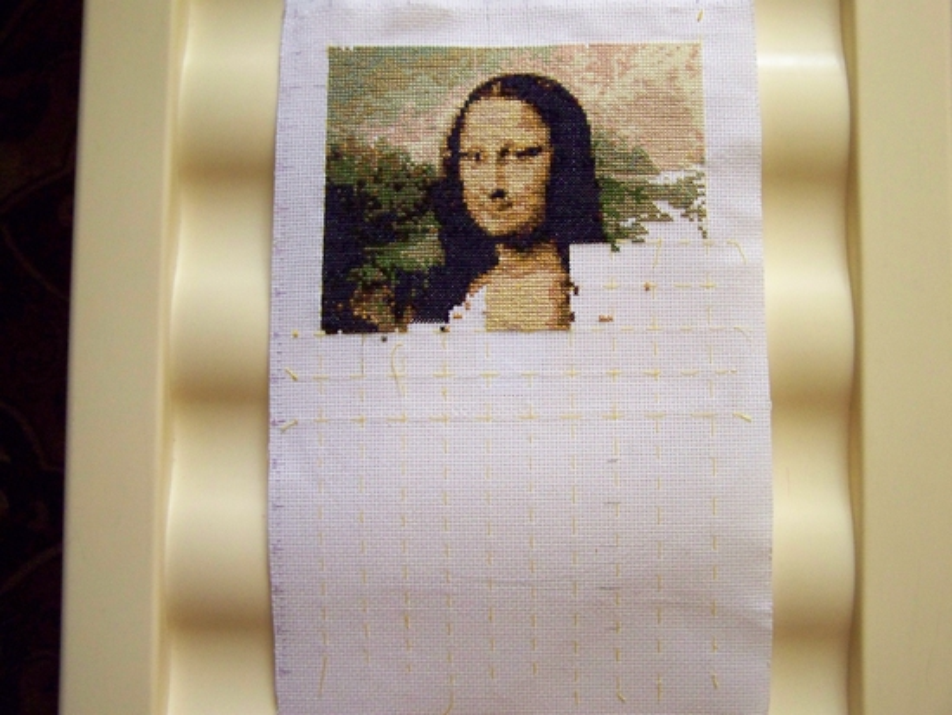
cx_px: 476
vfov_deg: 37.7
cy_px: 358
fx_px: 1046
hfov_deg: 49.0
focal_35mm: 38
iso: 400
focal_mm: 6.3
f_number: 2.8
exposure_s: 1/50
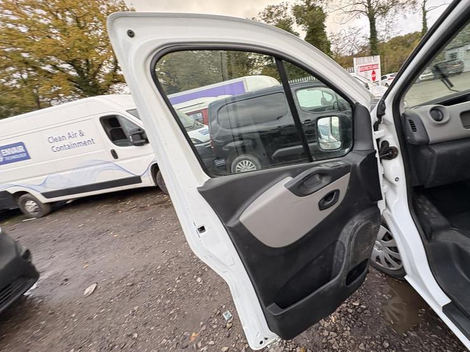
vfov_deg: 74.7
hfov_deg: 89.7
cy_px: 173
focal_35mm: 17
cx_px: 285
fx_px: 231
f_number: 2.2
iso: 200
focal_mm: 2.22
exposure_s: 1/99
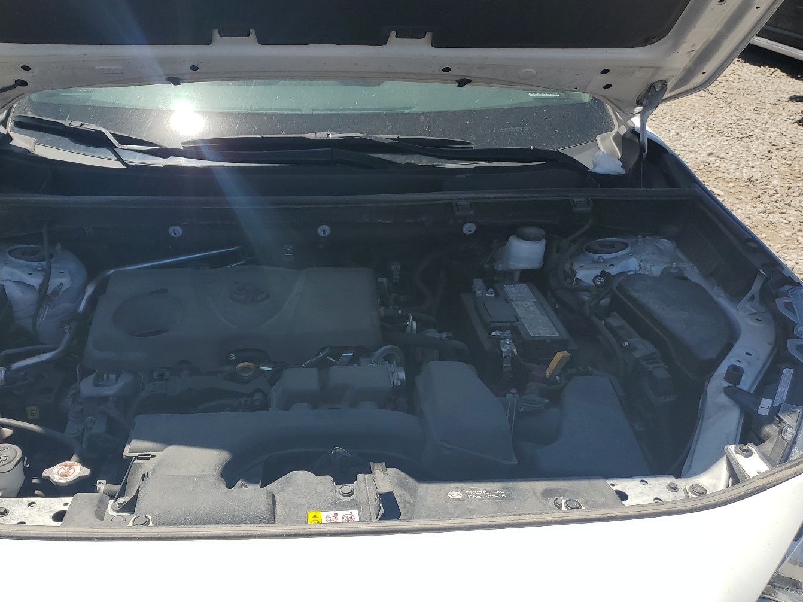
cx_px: 328
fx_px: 719
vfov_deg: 45.4
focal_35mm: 31
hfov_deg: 58.0
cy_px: 283
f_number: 1.5
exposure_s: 1/3333
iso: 50
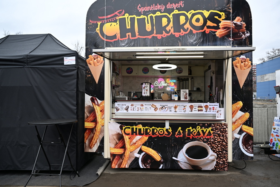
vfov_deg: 47.2
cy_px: 94
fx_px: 214
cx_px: 140
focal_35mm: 28
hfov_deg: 66.4
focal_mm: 27.5
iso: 320
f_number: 5
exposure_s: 1/200
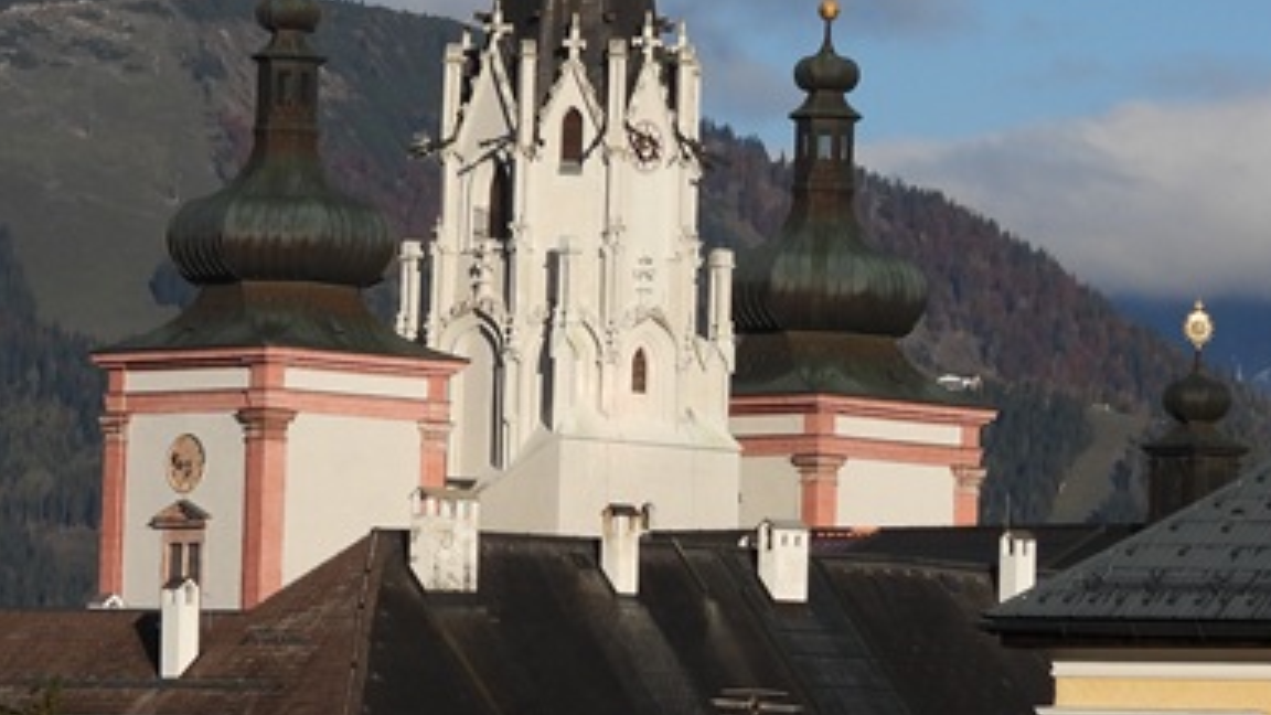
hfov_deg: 7.6
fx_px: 9571
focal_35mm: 284
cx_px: 473
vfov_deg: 4.3
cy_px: 103
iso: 100
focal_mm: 22.3
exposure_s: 1/1600
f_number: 4
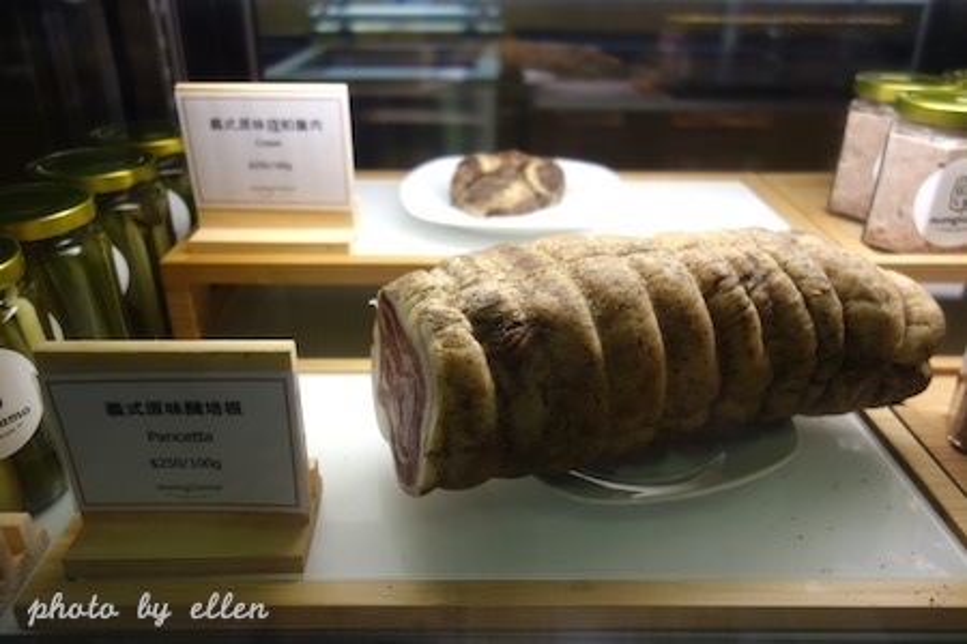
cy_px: 322
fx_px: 752
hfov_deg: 65.5
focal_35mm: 28
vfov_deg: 46.4
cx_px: 484
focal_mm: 10.4
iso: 500
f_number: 1.8
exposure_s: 1/250
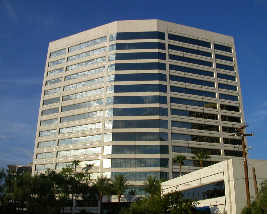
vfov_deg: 38.2
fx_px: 308
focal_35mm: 39
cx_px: 144
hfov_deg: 46.8
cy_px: 106
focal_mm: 5.6
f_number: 4.5
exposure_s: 1/928
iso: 100
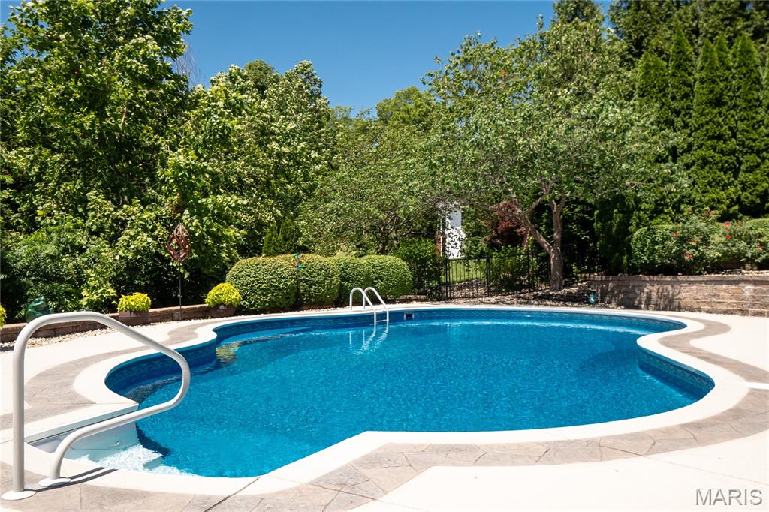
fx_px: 641
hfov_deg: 61.9
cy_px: 256
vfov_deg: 43.6
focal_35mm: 30
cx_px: 384
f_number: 8
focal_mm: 15
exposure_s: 1/640
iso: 400
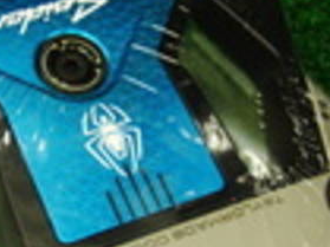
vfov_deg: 17.3
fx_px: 810
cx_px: 84
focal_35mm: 85
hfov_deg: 22.8
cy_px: 135
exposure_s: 1/80
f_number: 3.6
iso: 400
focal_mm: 6.42
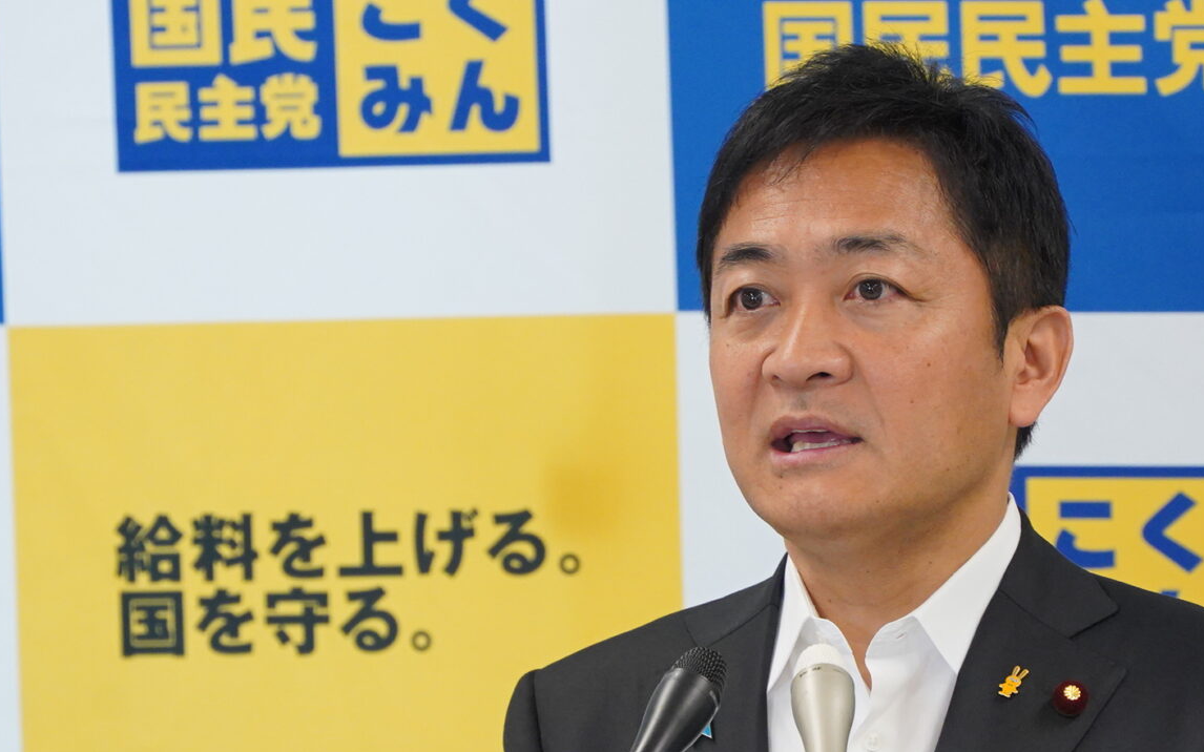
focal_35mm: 427
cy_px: 451
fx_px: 14010
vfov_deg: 3.1
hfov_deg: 4.9
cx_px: 797
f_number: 6.3
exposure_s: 1/160
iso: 3200
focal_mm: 200
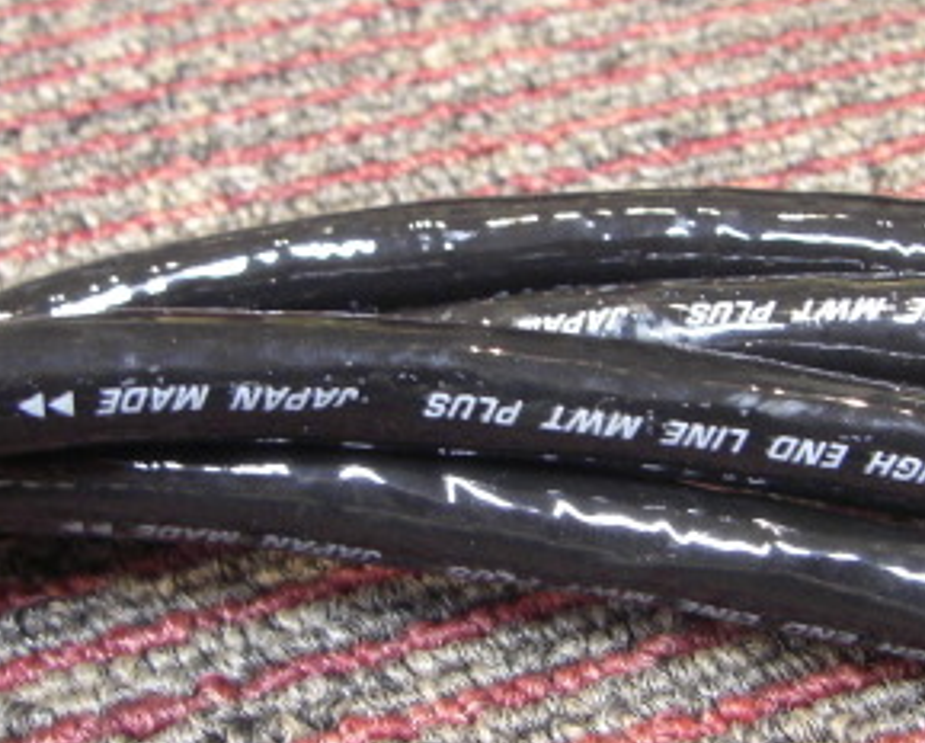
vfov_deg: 18.8
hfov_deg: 23.2
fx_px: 2248
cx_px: 535
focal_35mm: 82
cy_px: 416
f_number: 3.4
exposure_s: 1/4
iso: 200
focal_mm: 6.3
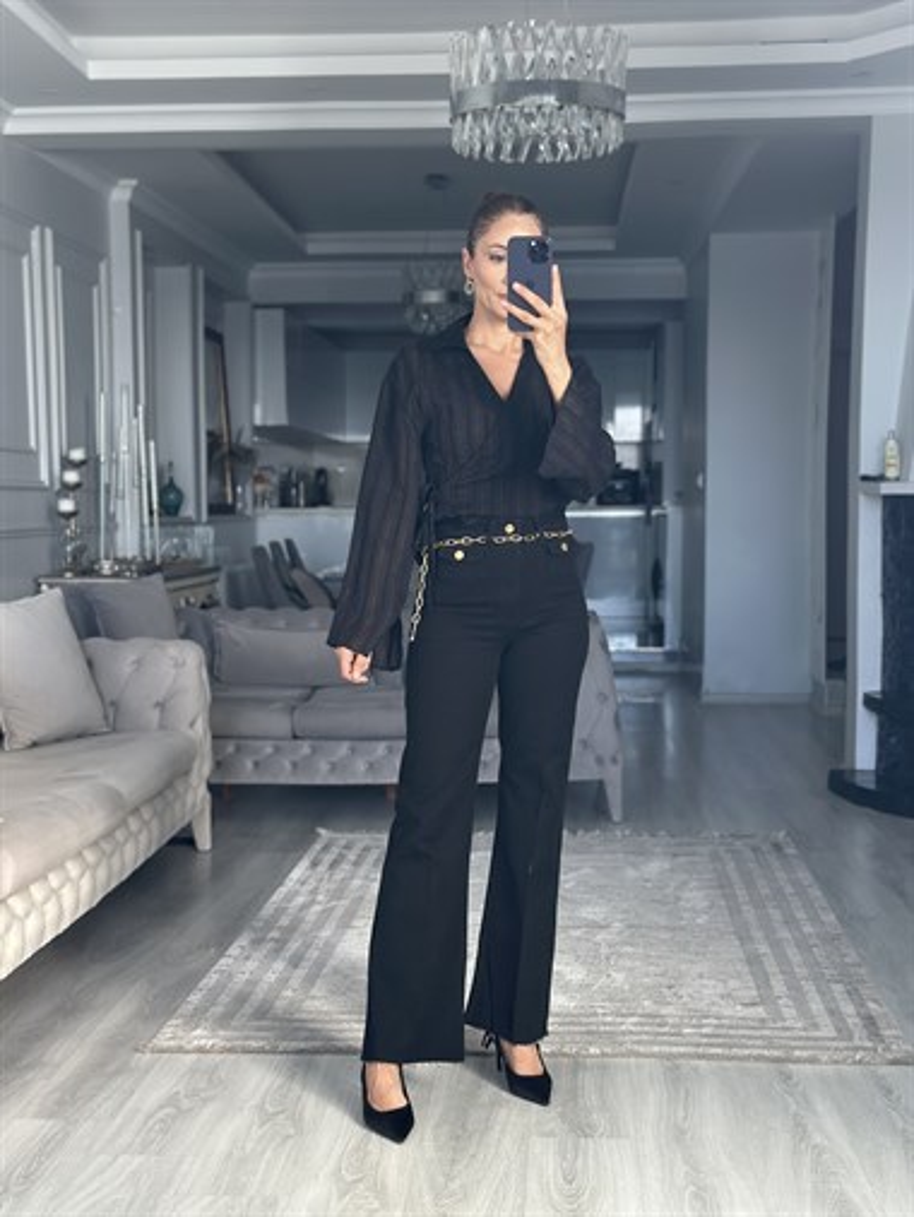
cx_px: 457
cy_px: 608
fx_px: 1688
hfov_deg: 30.3
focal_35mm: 48
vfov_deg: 39.6
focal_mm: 6.86
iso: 125
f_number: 1.78
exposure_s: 1/166
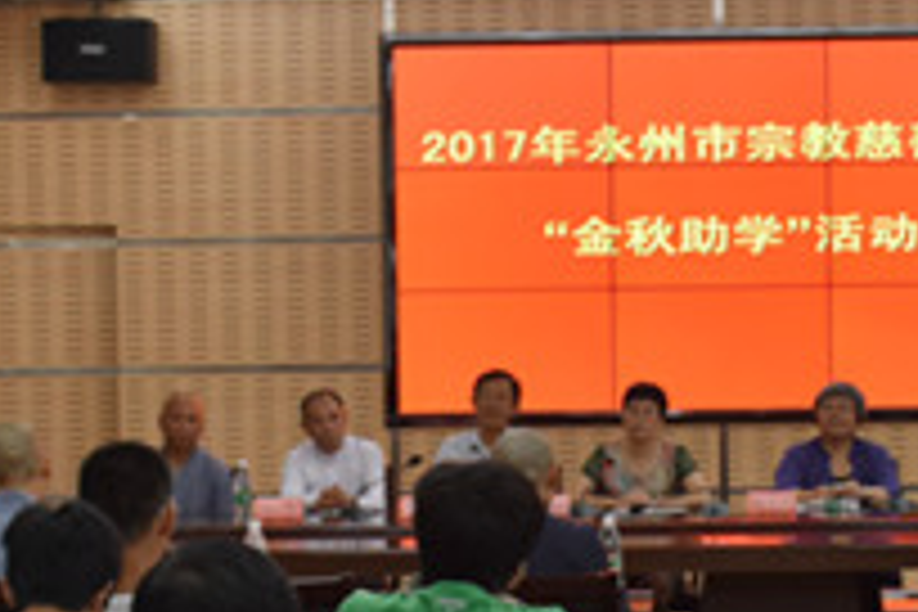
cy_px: 495
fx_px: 2587
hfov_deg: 19.9
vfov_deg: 13.4
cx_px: 749
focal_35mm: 101
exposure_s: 1/100
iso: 800
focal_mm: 23
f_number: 5
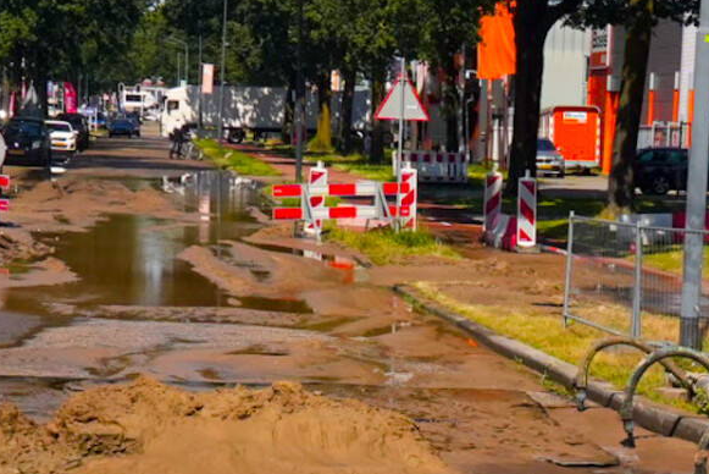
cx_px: 711
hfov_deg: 16.8
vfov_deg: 11.1
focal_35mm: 119
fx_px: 2345
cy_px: 719
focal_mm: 24
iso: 1000
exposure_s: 1/3200
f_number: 9
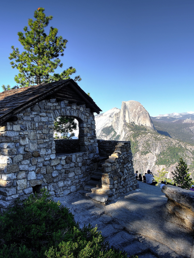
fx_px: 209
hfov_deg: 49.7
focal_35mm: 28
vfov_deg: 63.4
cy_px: 129
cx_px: 97
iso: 80
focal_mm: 6
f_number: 7.1
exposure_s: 1/100
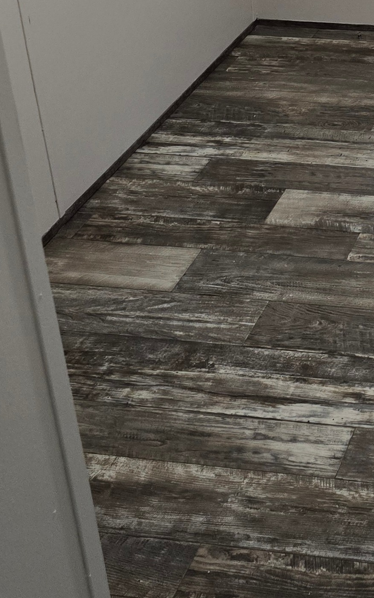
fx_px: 1076
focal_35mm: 66
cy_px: -42
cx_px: 545
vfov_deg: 28.5
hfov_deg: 17.8
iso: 400
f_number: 1.7
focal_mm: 6.3
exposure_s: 1/120
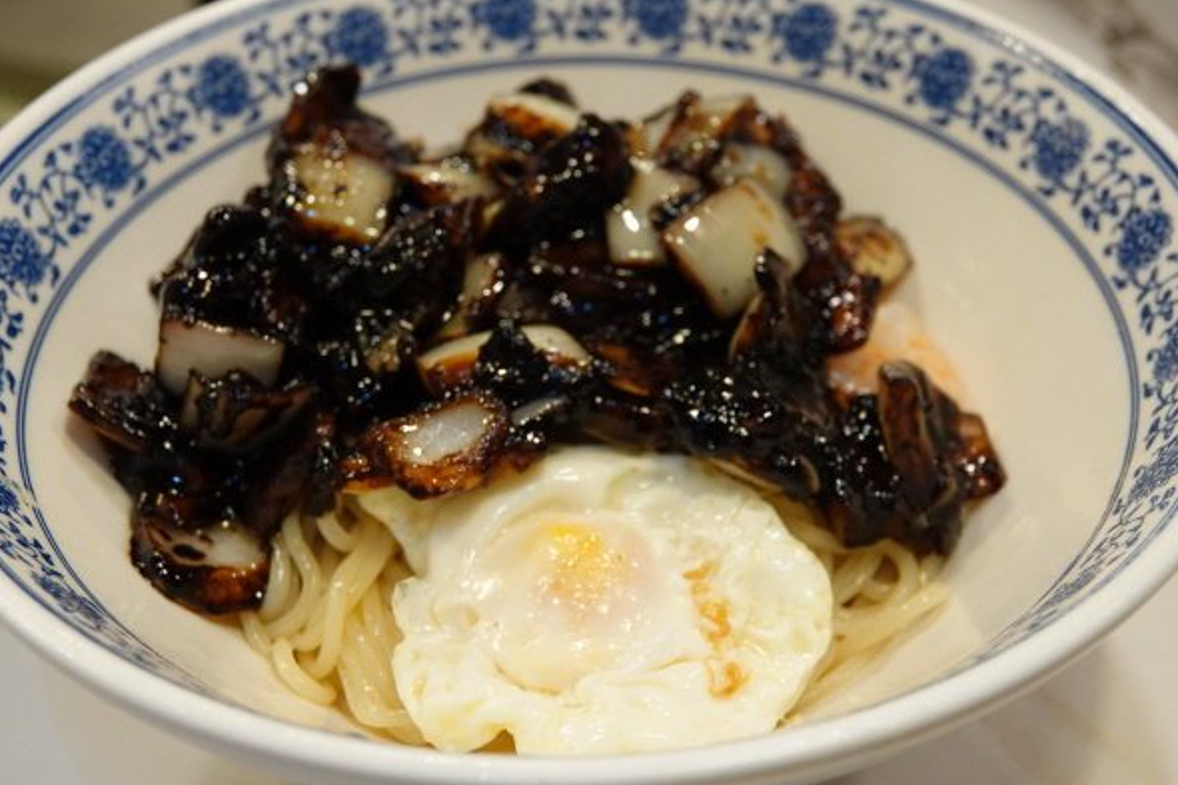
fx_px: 1930
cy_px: 395
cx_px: 595
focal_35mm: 59
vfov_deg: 23.0
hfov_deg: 33.9
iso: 640
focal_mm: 21.32
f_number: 3.5
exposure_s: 1/60
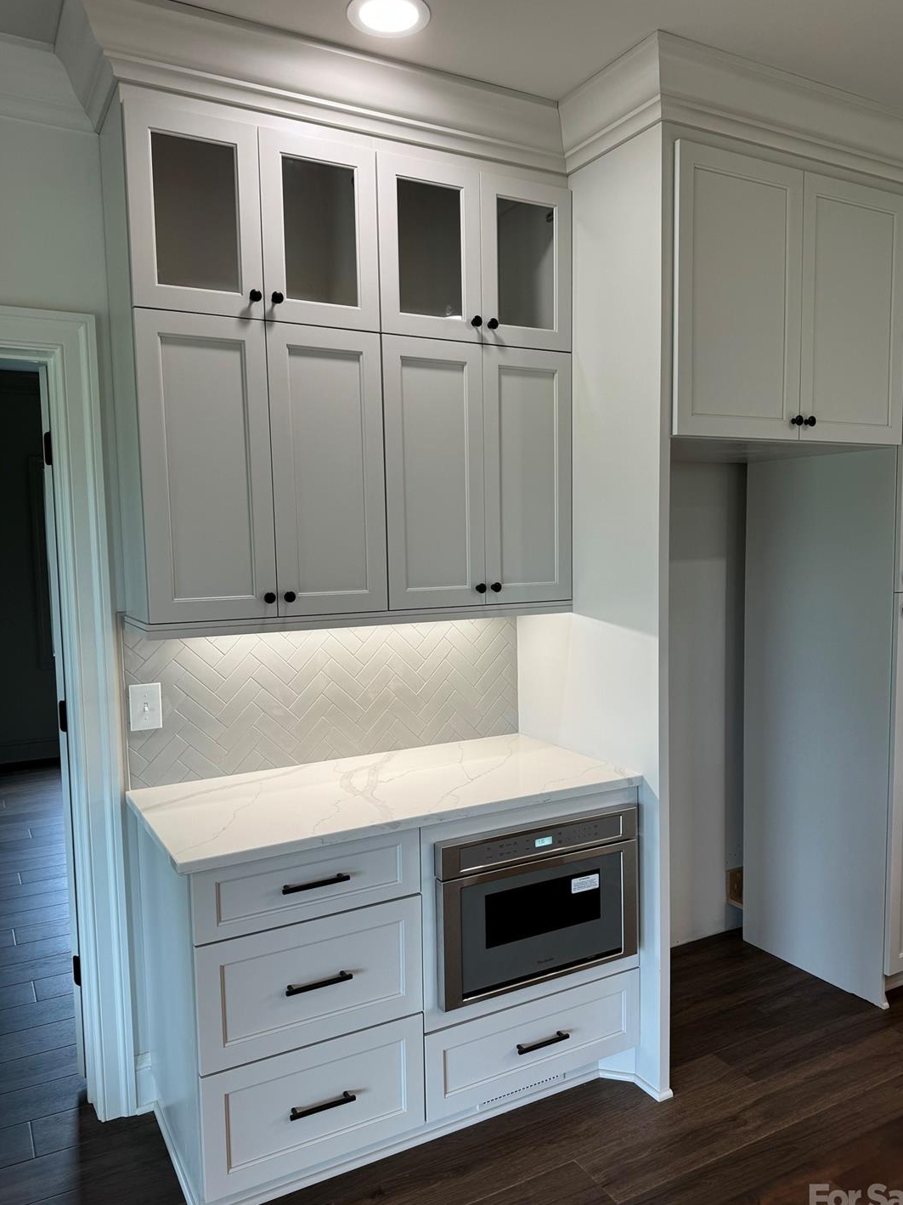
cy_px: 621
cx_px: 477
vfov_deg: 67.3
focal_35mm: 26
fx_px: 905
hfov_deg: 53.0
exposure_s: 1/120
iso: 80
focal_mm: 6.76
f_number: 1.78
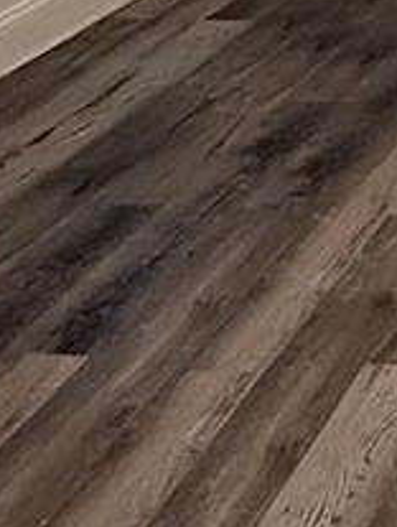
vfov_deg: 22.8
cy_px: -38
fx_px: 1235
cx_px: 873
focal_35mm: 81
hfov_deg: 14.2
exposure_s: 1/120
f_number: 2.2
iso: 320
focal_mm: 2.22
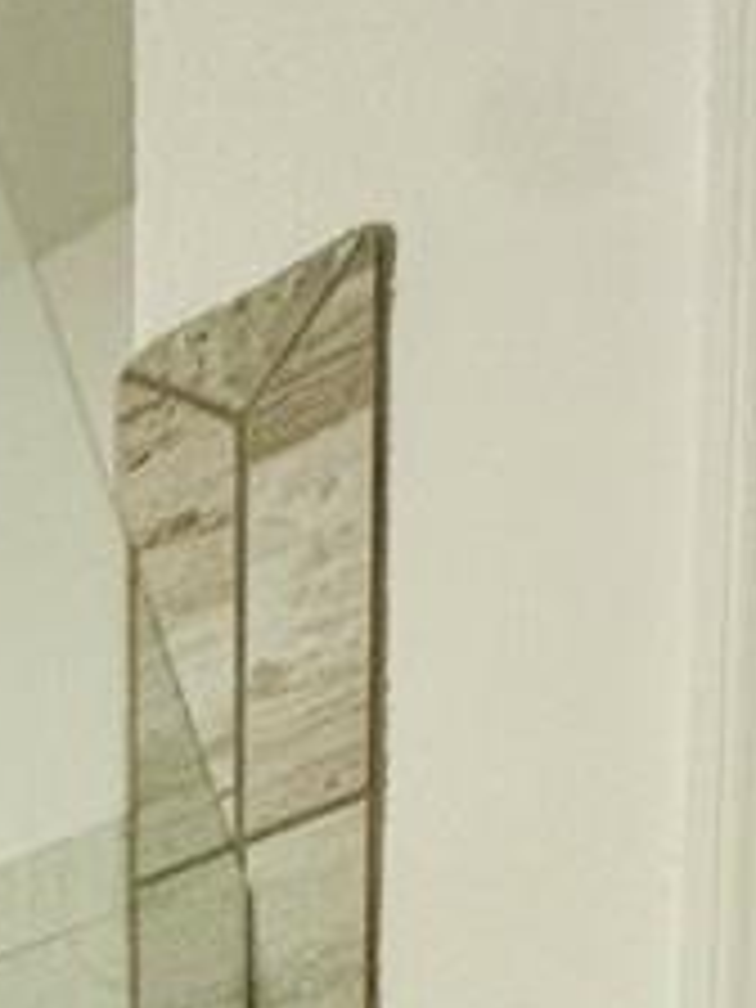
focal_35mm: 75
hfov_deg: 13.0
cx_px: -1215
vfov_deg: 14.3
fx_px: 2184
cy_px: 2529
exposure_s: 1/120
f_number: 2.2
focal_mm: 2.22
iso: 125
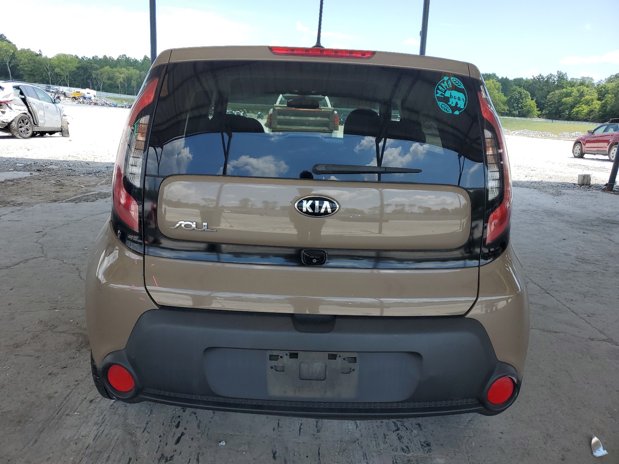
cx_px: 310
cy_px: 232
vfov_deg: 53.1
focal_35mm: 26
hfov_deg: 67.3
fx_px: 465
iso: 50
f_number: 1.5
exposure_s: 1/1111
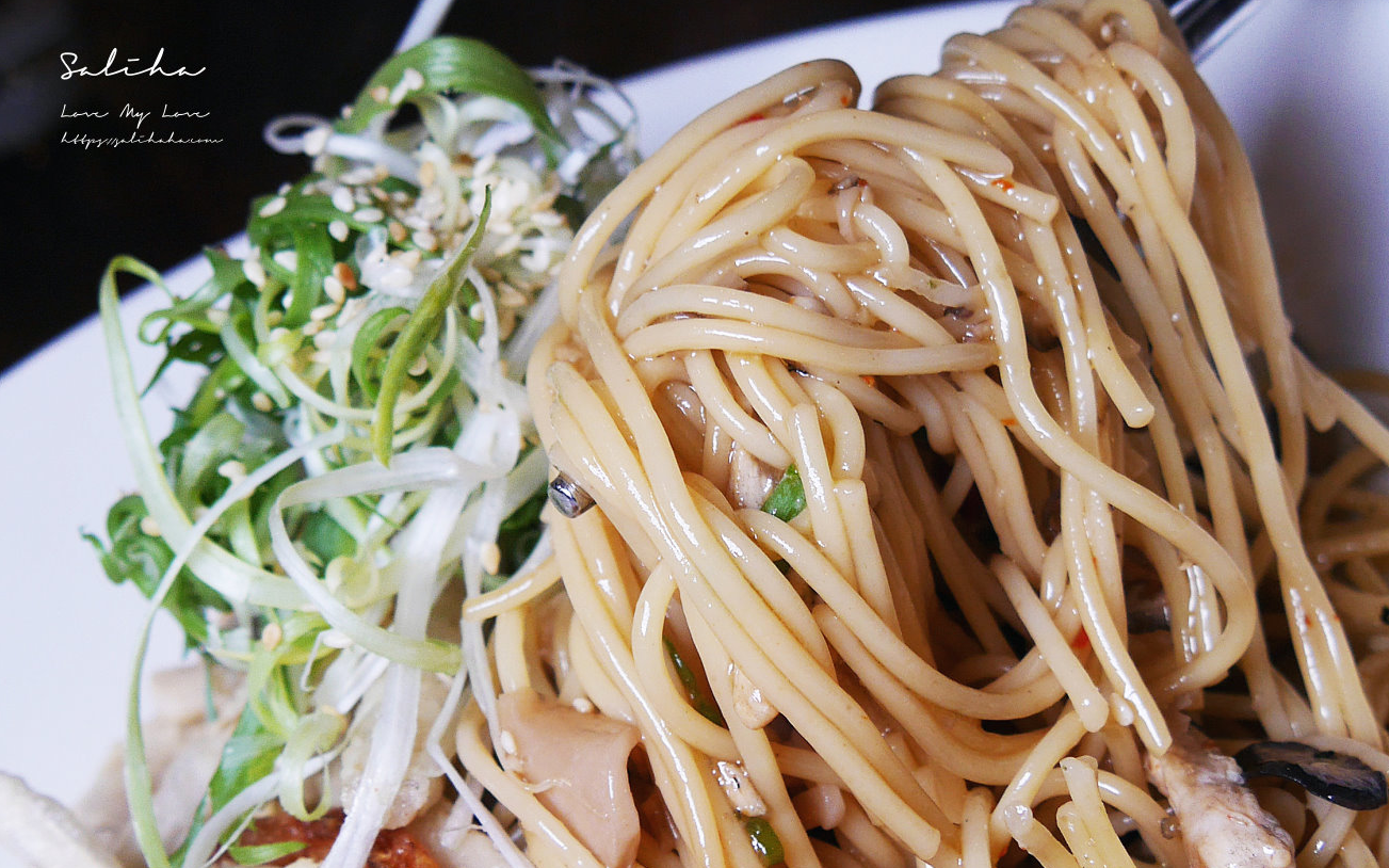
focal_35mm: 60
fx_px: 2271
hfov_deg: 34.0
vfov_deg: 21.6
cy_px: 504
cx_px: 700
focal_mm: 14
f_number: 4
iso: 200
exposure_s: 1/125
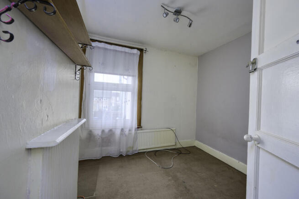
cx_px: 150
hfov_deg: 104.2
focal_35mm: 14
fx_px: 116
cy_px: 100
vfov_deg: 81.2
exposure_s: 1/60
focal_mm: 14
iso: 320
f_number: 8
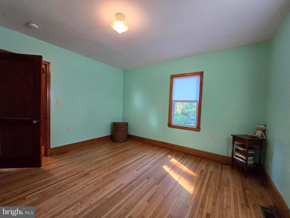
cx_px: 145
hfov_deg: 106.2
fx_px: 109
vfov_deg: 89.9
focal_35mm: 13
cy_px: 109
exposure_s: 1/60
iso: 320
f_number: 2.2
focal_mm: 2.2
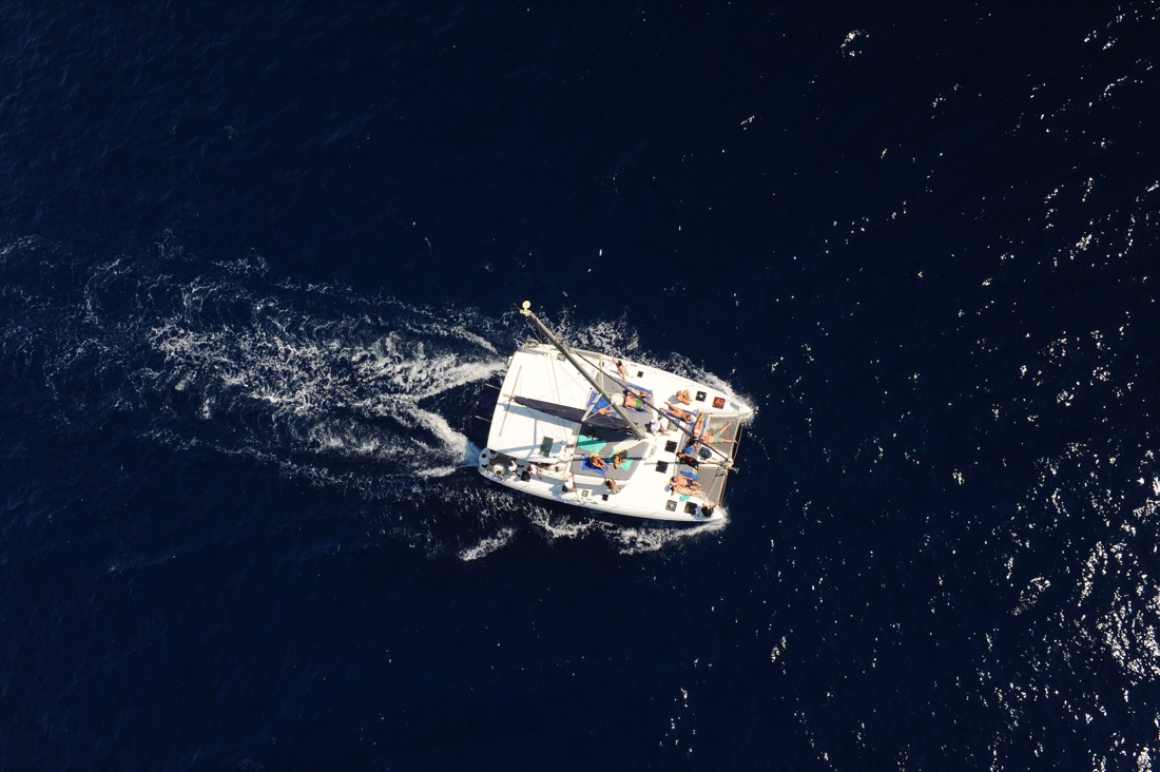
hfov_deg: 54.5
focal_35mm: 35
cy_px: 386
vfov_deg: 37.8
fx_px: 1127
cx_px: 580
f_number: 13
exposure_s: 1/500
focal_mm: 35
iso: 1250
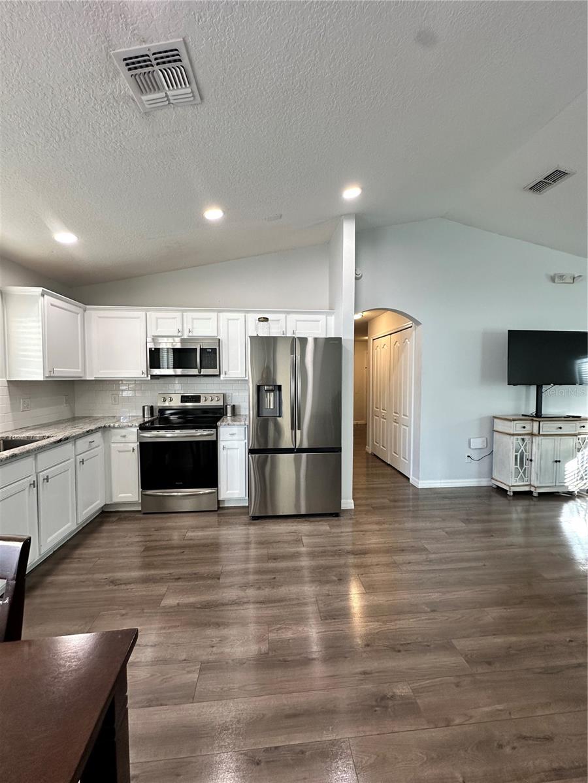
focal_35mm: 14
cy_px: 392
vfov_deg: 102.1
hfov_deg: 85.7
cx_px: 294
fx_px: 317
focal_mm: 2.22
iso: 200
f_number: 2.2
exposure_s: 1/120
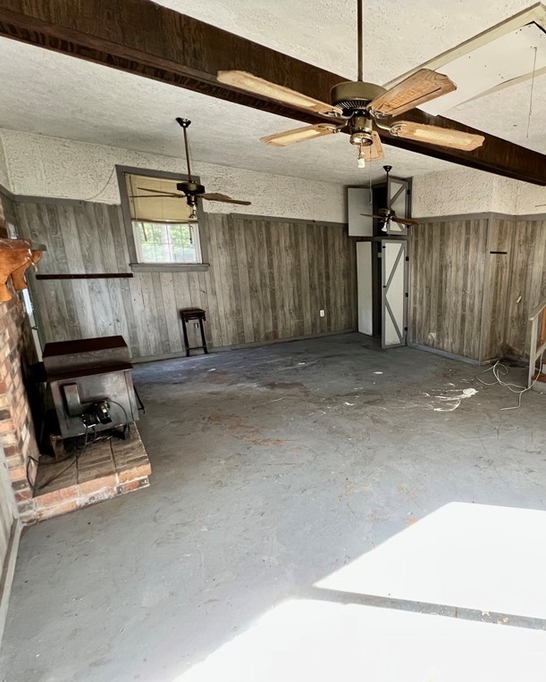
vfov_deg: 89.6
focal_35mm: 17
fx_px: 343
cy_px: 340
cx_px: 408
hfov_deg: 71.8
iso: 250
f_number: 1.8
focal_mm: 1.57
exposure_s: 1/69
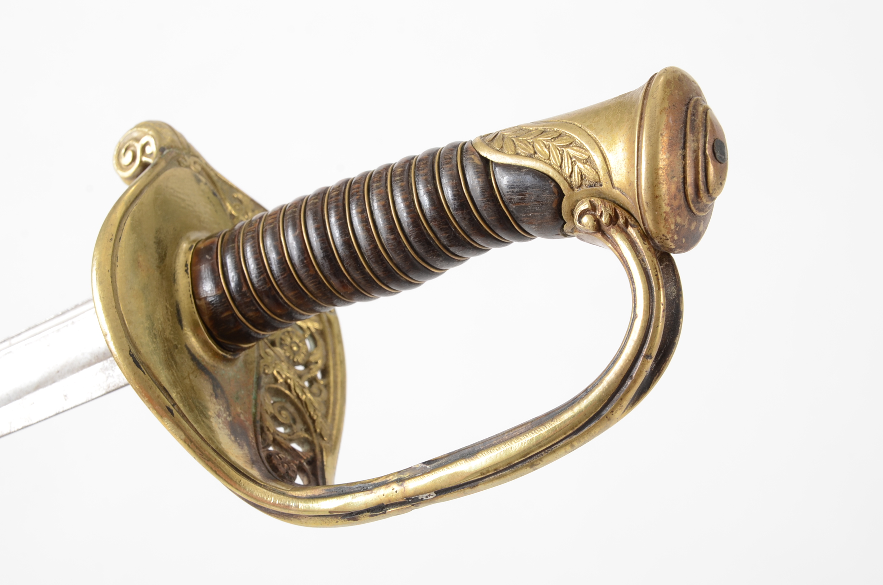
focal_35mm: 72
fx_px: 1762
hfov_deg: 28.1
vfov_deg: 18.8
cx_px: 442
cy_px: 292
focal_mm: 48
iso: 200
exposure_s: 1/125
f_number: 11
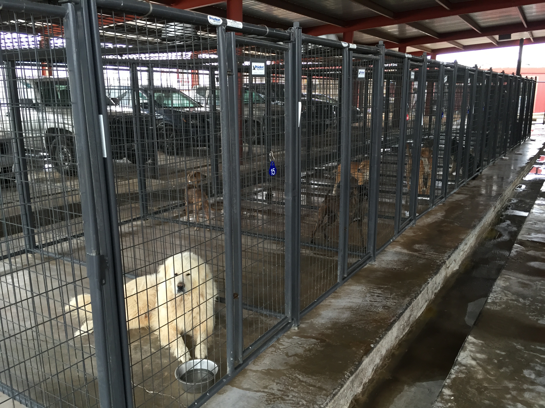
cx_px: 272
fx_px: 457
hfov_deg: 61.7
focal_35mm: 29
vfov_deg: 48.2
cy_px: 204
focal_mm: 4.15
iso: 64
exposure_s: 1/30
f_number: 2.2
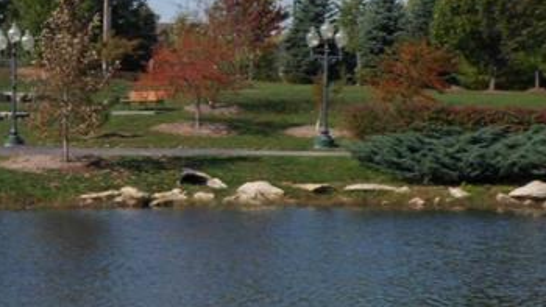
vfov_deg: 9.1
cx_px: -240
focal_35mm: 134
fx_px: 1940
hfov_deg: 15.0
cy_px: 185
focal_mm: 6.5
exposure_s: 1/125
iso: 100
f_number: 11.3
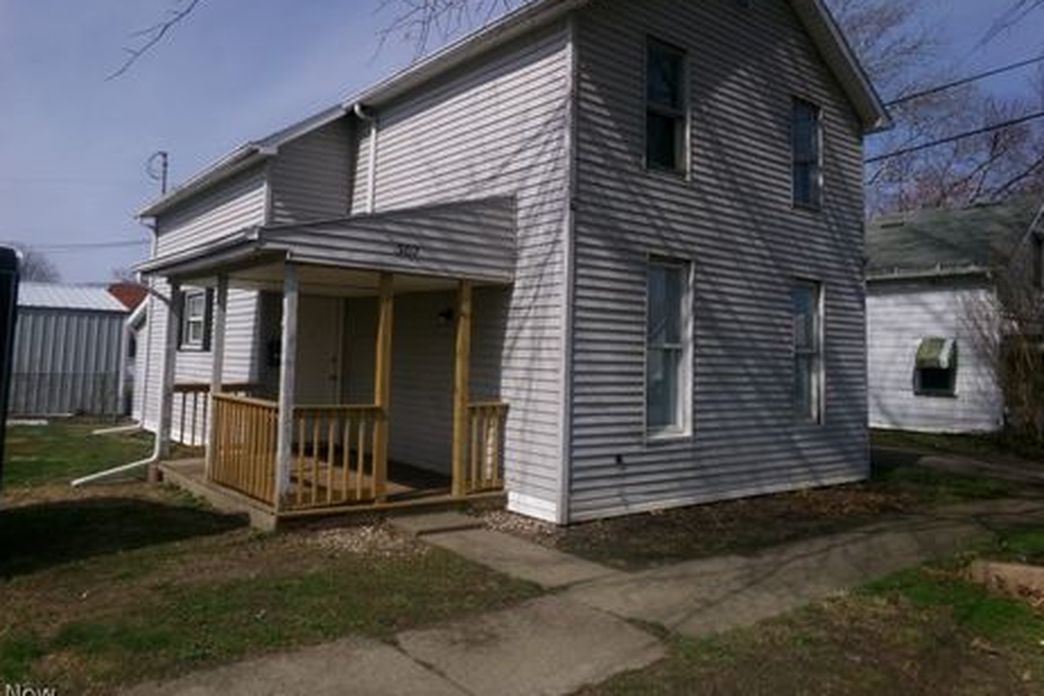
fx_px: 783
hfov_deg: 67.4
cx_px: 506
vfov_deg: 47.7
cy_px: 288
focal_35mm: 27
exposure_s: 1/210
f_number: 11.07
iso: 100
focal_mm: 4.3
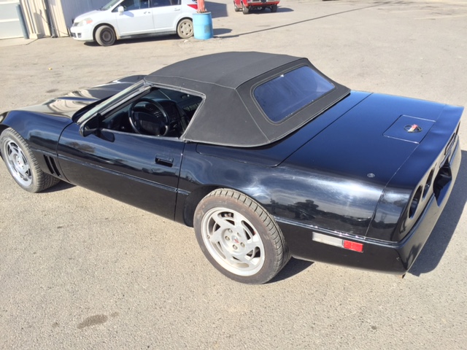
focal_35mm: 29
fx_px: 391
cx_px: 234
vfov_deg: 48.2
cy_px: 175
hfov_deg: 61.7
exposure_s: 1/879
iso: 32
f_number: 2.2
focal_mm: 4.15
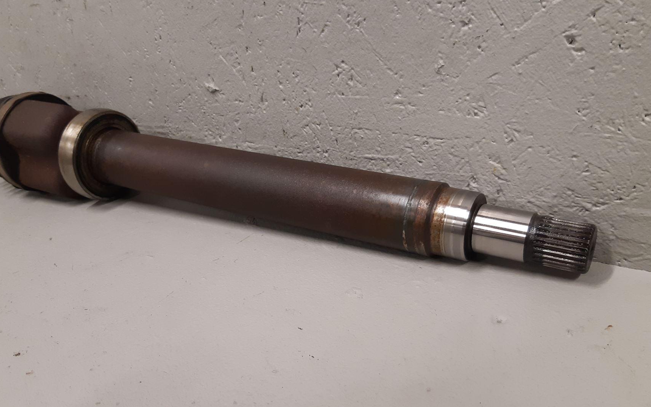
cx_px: 295
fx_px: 586
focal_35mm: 33
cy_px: 223
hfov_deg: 58.0
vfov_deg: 38.3
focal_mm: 3.93
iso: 125
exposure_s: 1/50
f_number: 1.7
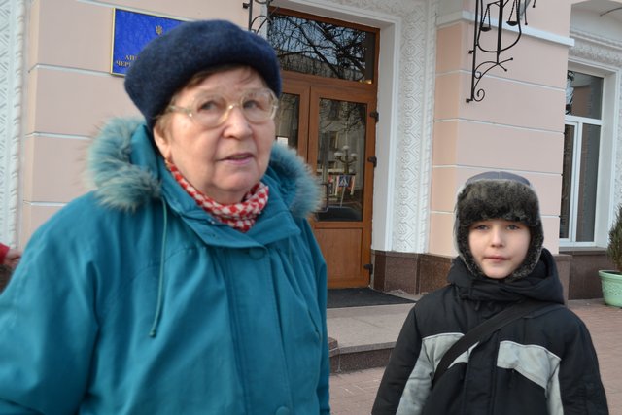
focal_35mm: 36
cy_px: 208
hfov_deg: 53.1
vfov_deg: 36.9
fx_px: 622
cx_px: 311
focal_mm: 24
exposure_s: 1/125
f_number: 5.6
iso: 250
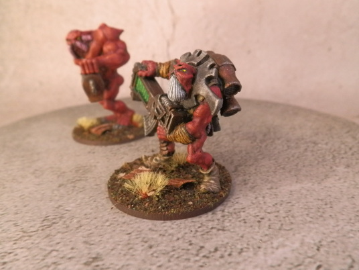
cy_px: 135
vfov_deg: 49.7
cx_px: 180
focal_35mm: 28
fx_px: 290
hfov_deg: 63.4
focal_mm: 5
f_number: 3.1
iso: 400
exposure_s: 1/80
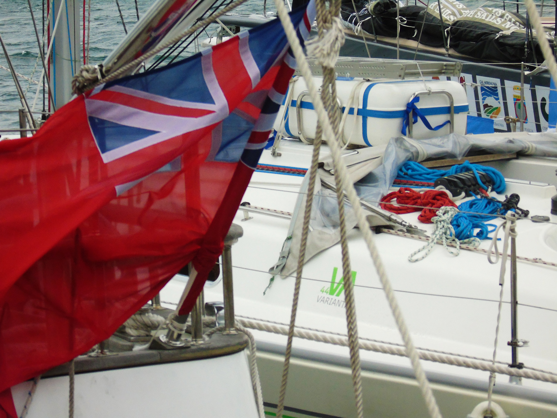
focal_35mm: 142
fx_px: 2285
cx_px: 278
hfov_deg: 13.9
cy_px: 209
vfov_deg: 10.4
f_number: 4.7
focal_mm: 25
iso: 400
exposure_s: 1/1000
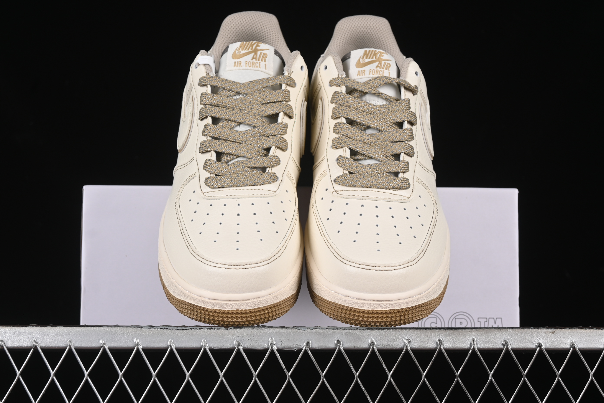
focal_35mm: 75
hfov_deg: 27.0
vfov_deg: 18.2
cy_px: 202
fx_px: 1258
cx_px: 302
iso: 160
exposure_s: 1/80
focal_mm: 50
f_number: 8
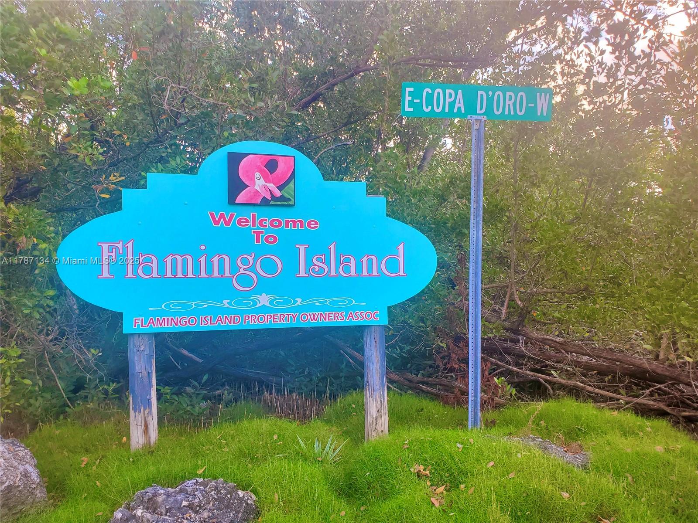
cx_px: 349
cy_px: 262
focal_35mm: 26
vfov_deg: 53.1
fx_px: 524
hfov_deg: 67.3
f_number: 2.4
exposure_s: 1/250
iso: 50
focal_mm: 4.3
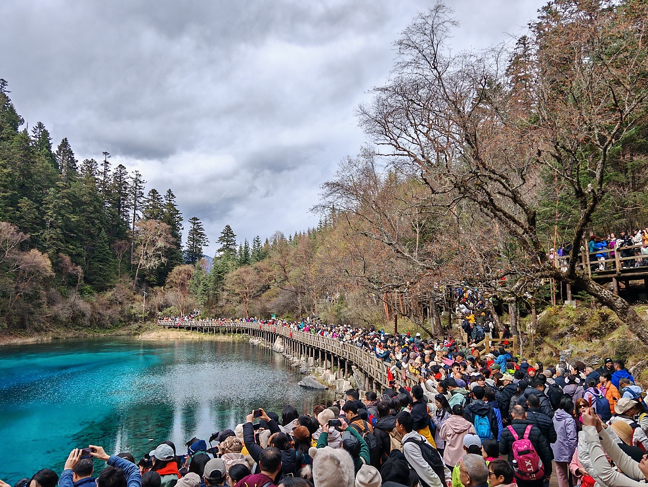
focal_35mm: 28
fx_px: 524
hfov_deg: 63.4
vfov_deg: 49.8
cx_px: 329
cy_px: 238
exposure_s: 1/840
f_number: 1.9
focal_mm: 6.67
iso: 50
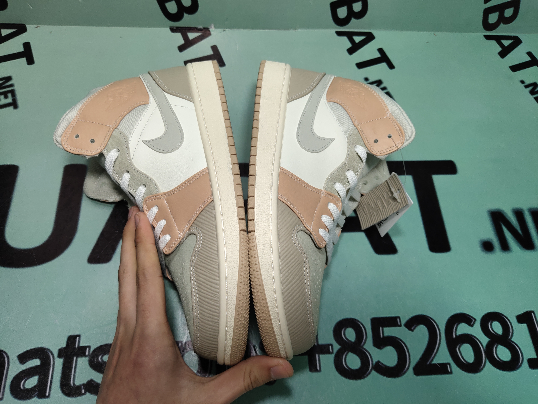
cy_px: 202
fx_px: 466
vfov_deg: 46.8
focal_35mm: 30
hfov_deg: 60.0
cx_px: 269
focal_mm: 4.35
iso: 58
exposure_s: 1/100
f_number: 1.79
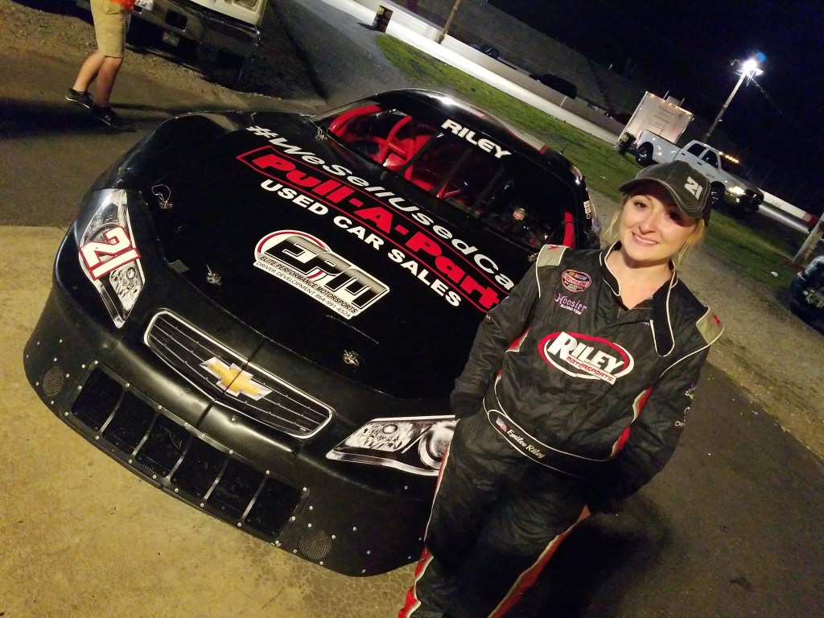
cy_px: 309
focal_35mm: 26
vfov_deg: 53.1
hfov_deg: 67.3
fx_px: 619
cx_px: 412
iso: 500
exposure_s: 1/10
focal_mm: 4.2
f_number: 1.7
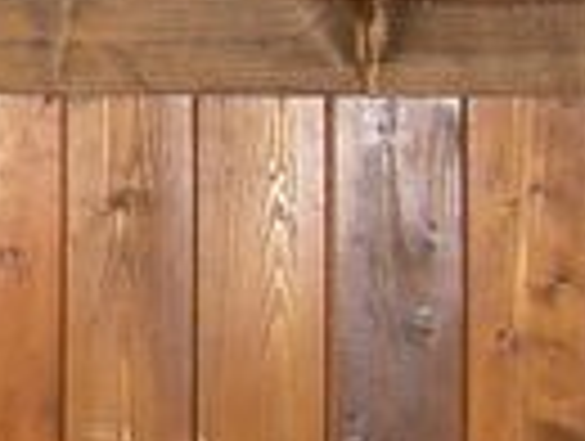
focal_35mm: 175
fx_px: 2963
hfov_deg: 10.6
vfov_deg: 8.4
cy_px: -104
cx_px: -477
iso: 50
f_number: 2.8
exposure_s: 1/35.6
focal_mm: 6.3
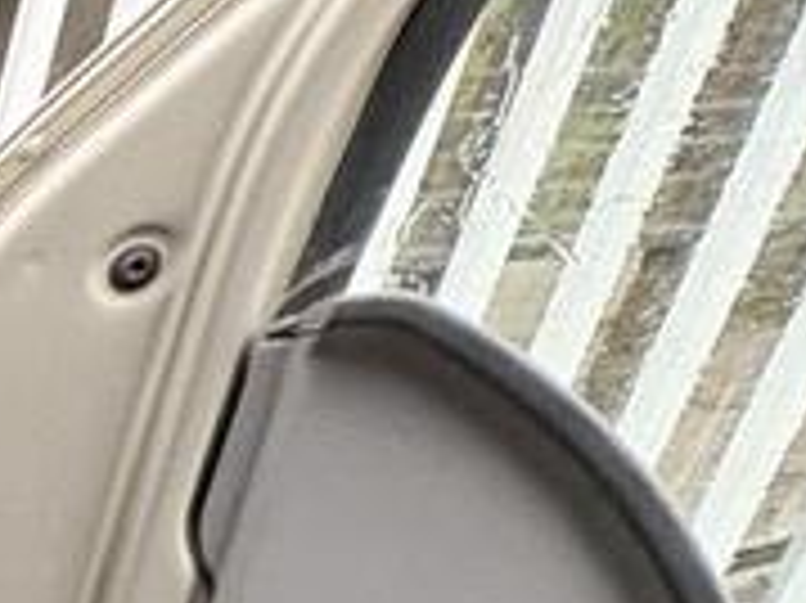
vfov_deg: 16.5
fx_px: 1629
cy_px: 1166
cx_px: -1157
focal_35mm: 70
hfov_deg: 14.9
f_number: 2.2
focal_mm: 2.22
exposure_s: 1/95
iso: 200
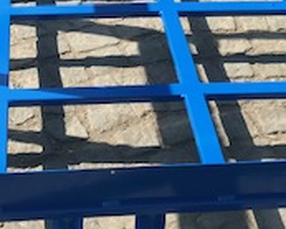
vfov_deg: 14.7
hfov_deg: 19.0
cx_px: 129
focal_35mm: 101
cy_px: -61
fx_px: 856
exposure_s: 1/1100
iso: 20
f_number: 1.8
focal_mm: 3.99
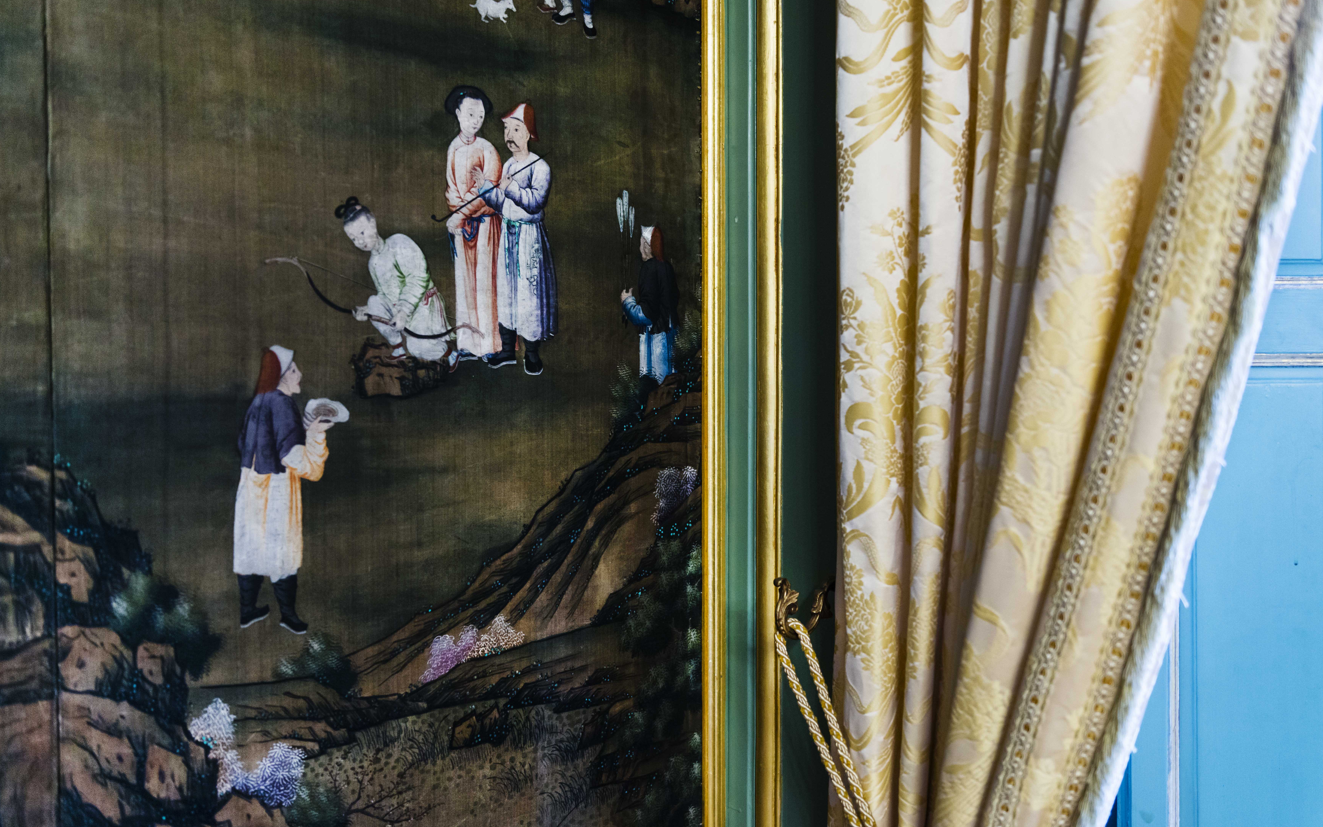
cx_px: 683
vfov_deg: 31.2
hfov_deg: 48.2
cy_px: 419
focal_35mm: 41
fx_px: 1478
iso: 640
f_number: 2.8
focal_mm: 38
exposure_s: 1/80
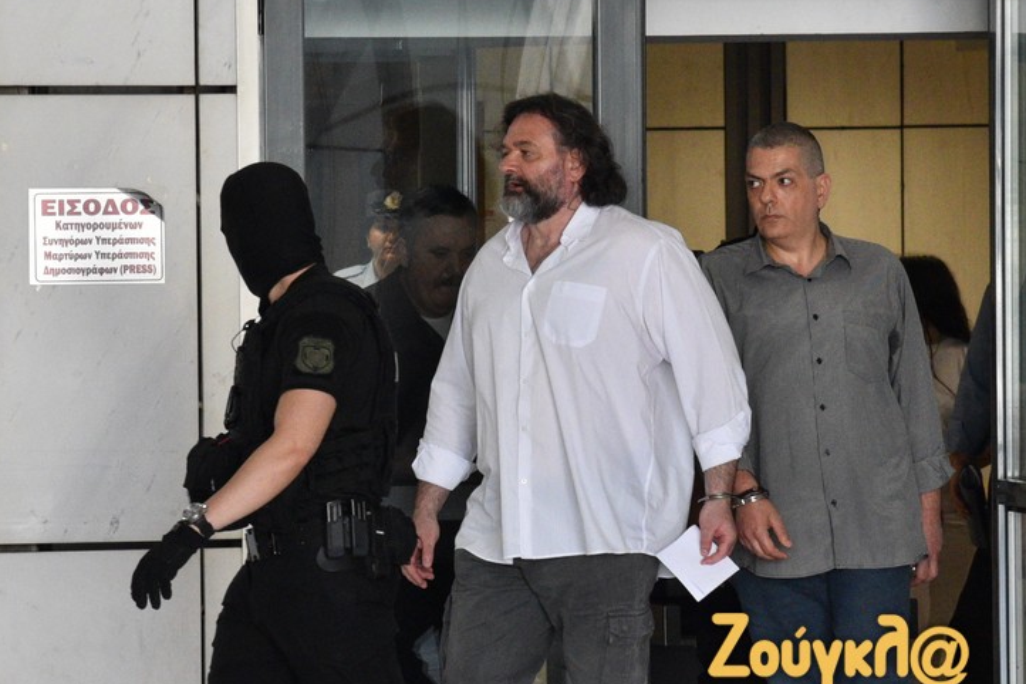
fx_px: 3647
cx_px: 519
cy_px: 352
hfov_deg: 16.0
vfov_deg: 10.7
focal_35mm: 128
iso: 3200
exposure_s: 1/320
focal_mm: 120
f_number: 7.1
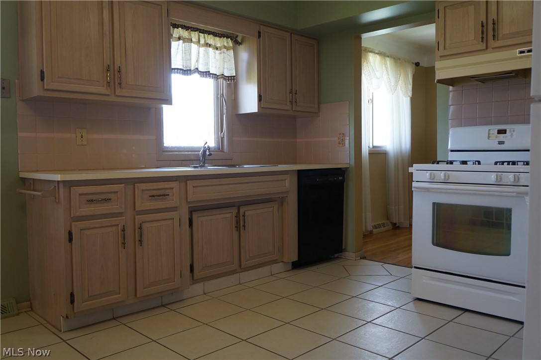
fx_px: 450
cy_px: 180
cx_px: 270
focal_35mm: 30
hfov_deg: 62.0
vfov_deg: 43.5
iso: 400
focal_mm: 20
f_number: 4
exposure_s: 1/60
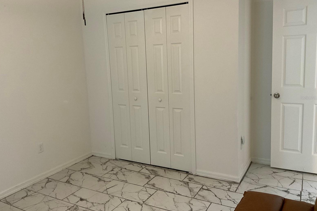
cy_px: 98
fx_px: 273
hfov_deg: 60.3
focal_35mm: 31
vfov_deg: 42.3
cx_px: 157
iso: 160
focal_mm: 3
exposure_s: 1/60
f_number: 1.8
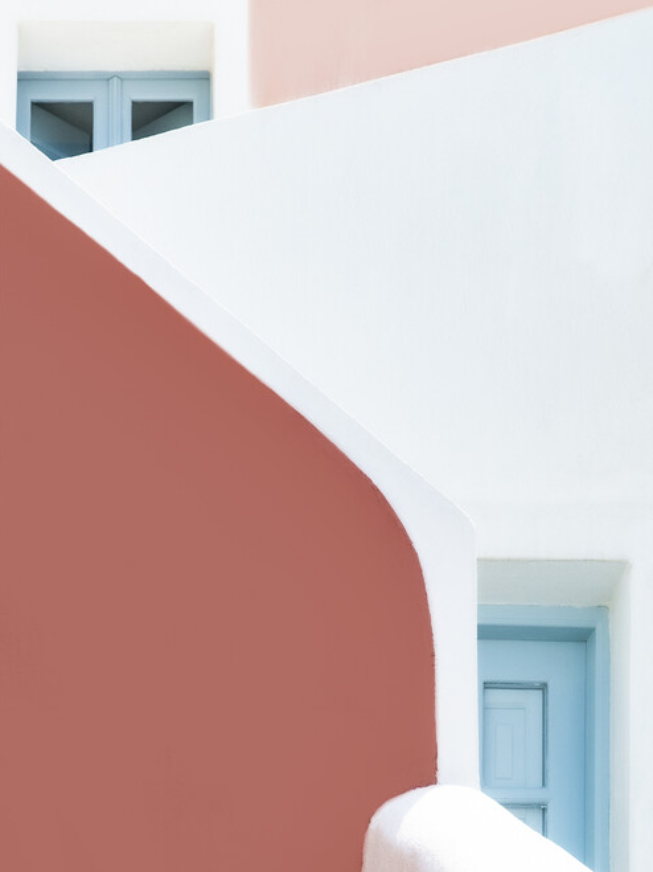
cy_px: 418
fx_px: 2063
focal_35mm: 82
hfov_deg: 18.0
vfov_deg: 23.8
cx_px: 325
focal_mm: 50
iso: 200
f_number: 8
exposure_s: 1/320
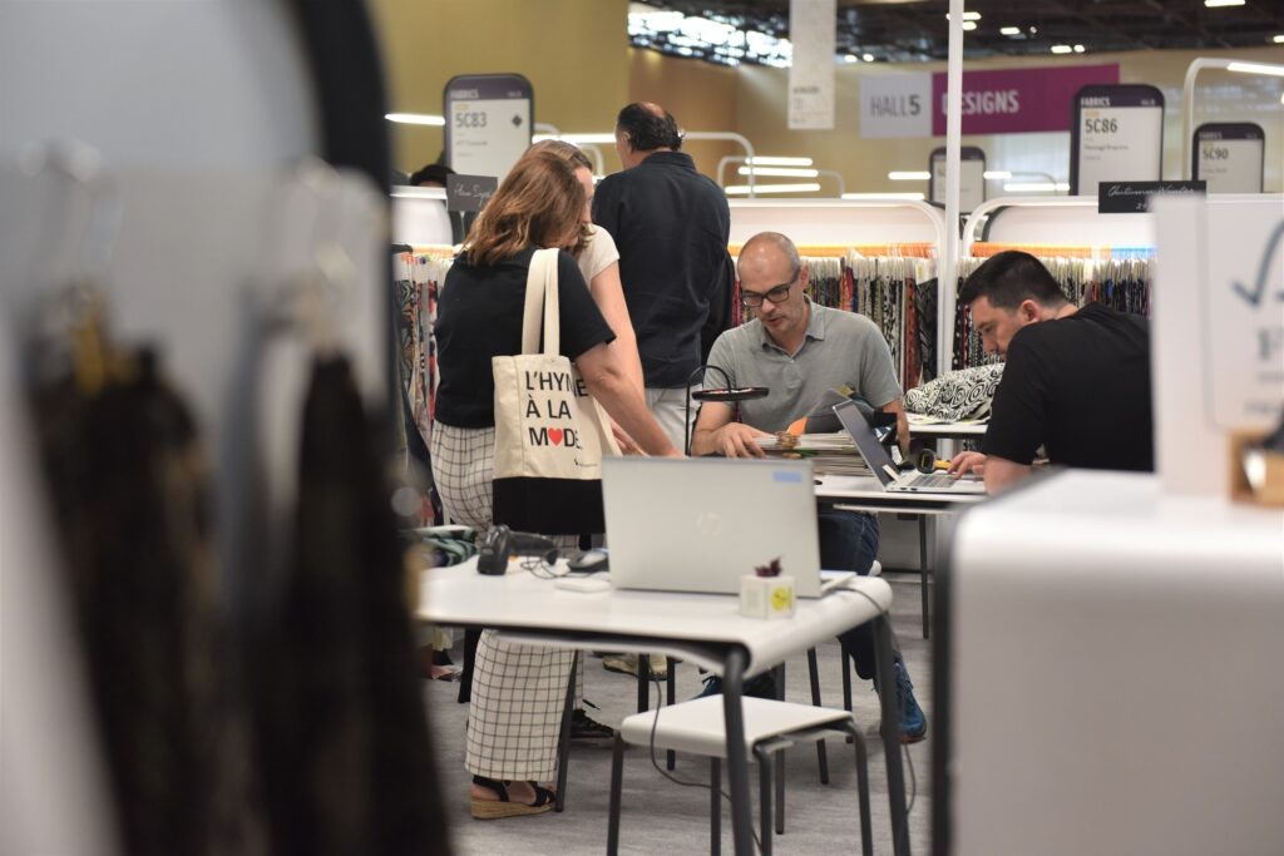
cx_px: 642
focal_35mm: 70
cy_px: 428
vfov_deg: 19.5
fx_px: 2497
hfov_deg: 28.8
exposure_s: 1/250
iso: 1000
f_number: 2.8
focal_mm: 70
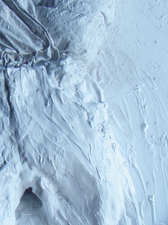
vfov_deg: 15.9
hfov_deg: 11.9
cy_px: 129
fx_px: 803
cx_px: 21
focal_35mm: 124
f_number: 3.5
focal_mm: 6.7
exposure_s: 1/40
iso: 80
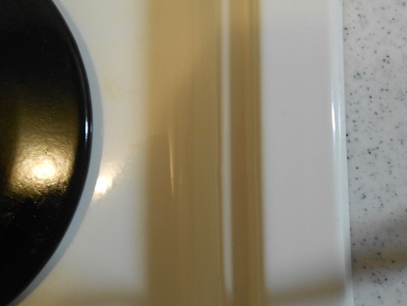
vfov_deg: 46.9
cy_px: 153
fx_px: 353
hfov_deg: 59.9
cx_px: 204
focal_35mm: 30
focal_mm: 5.3
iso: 400
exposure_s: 1/10
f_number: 3.8
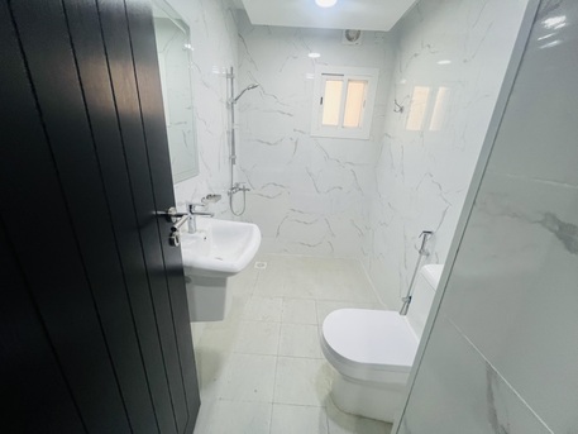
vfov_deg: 89.9
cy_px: 217
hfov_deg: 106.2
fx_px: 217
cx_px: 289
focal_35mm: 13
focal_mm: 1.57
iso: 250
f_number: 1.8
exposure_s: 1/99
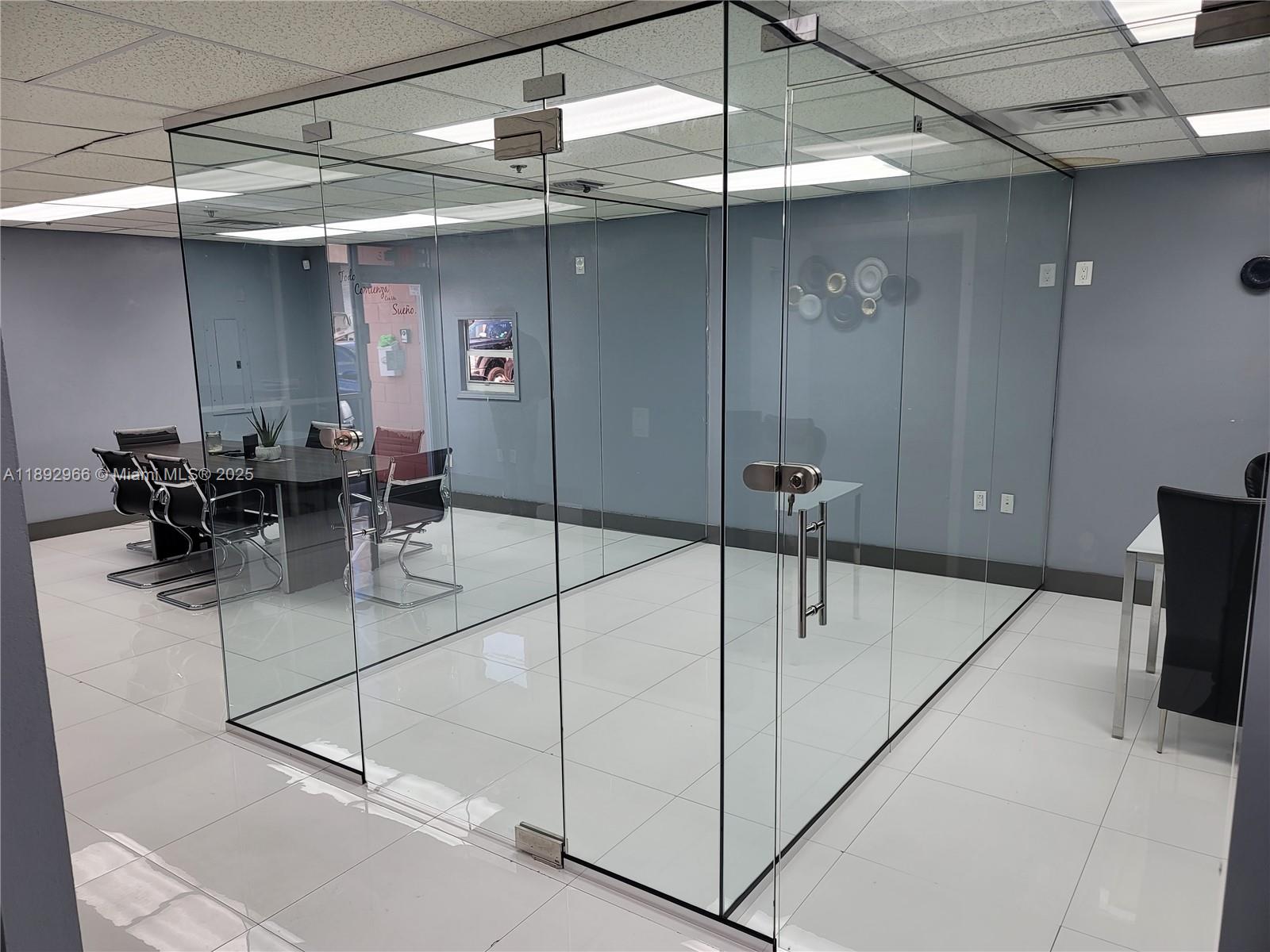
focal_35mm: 25
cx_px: 635
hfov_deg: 69.4
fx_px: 917
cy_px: 476
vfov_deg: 54.9
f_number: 1.8
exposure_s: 1/120
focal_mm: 7
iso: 64
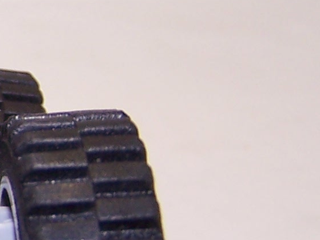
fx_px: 1619
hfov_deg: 10.4
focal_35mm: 175
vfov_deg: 8.5
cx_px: -303
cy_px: 61
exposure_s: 1/60
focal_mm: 6.3
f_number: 2.8
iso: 80
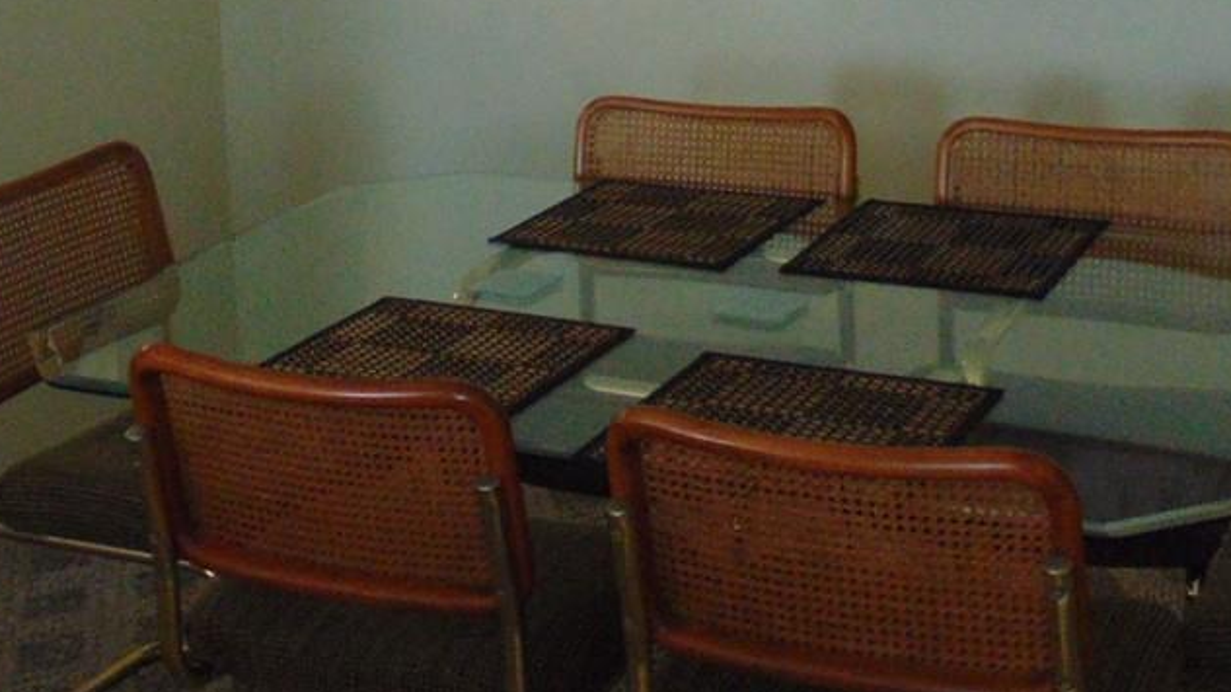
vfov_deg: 16.5
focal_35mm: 69
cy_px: -216
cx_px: 594
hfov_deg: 30.6
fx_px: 2251
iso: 250
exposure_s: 1/30
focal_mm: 4.5
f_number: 3
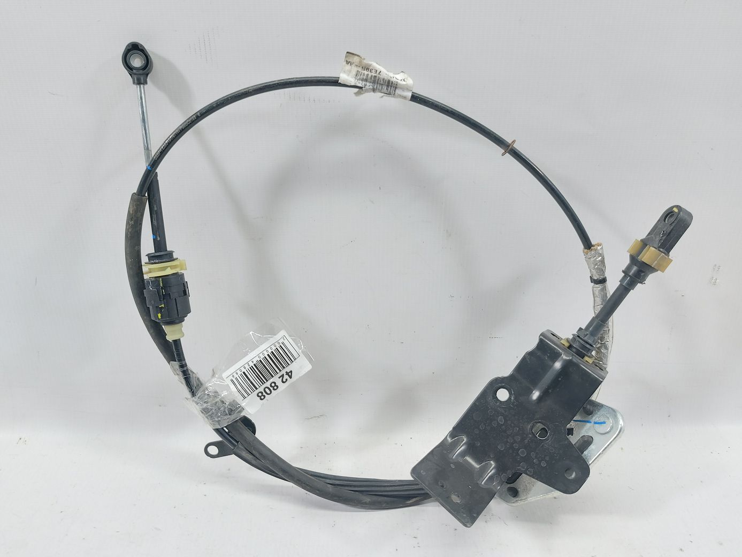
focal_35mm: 24
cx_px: 371
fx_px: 514
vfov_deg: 56.8
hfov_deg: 71.6
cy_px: 278
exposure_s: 1/50
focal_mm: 5.23
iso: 125
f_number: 1.8
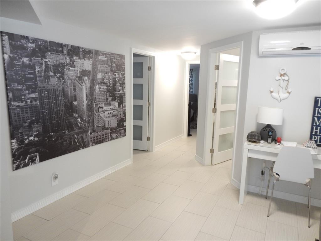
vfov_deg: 54.9
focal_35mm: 25
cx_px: 160
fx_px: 232
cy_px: 120
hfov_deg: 69.4
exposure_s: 1/30
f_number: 3.2
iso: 400
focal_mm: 4.5
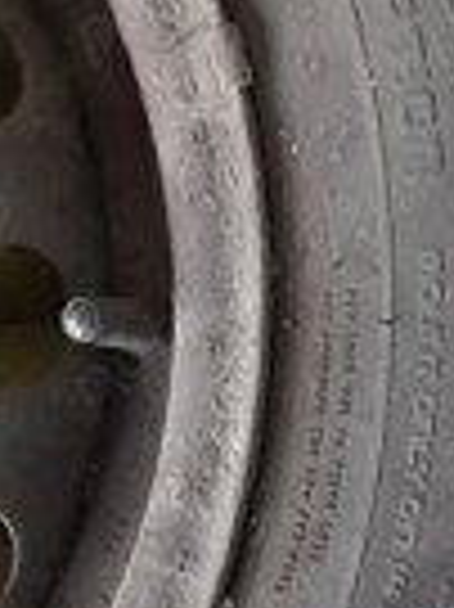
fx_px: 1296
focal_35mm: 74
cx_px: 306
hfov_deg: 19.8
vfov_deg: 26.3
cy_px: 351
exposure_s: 1/25
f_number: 2
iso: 250
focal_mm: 4.6
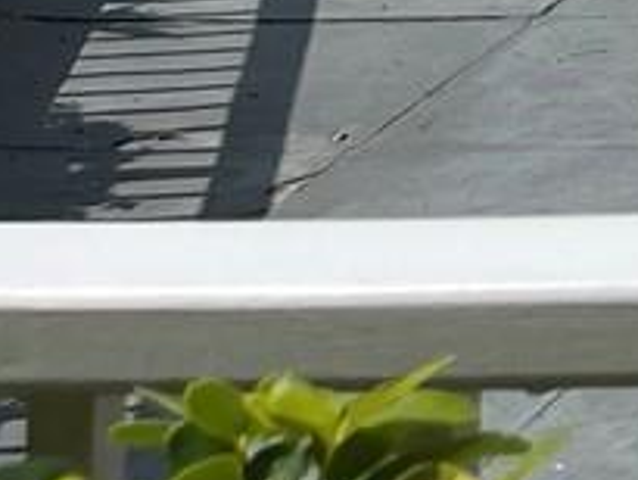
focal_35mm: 203
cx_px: 2175
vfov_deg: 6.2
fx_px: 3744
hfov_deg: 7.8
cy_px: -1368
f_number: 1.6
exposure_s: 1/7407
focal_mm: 5.1
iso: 32
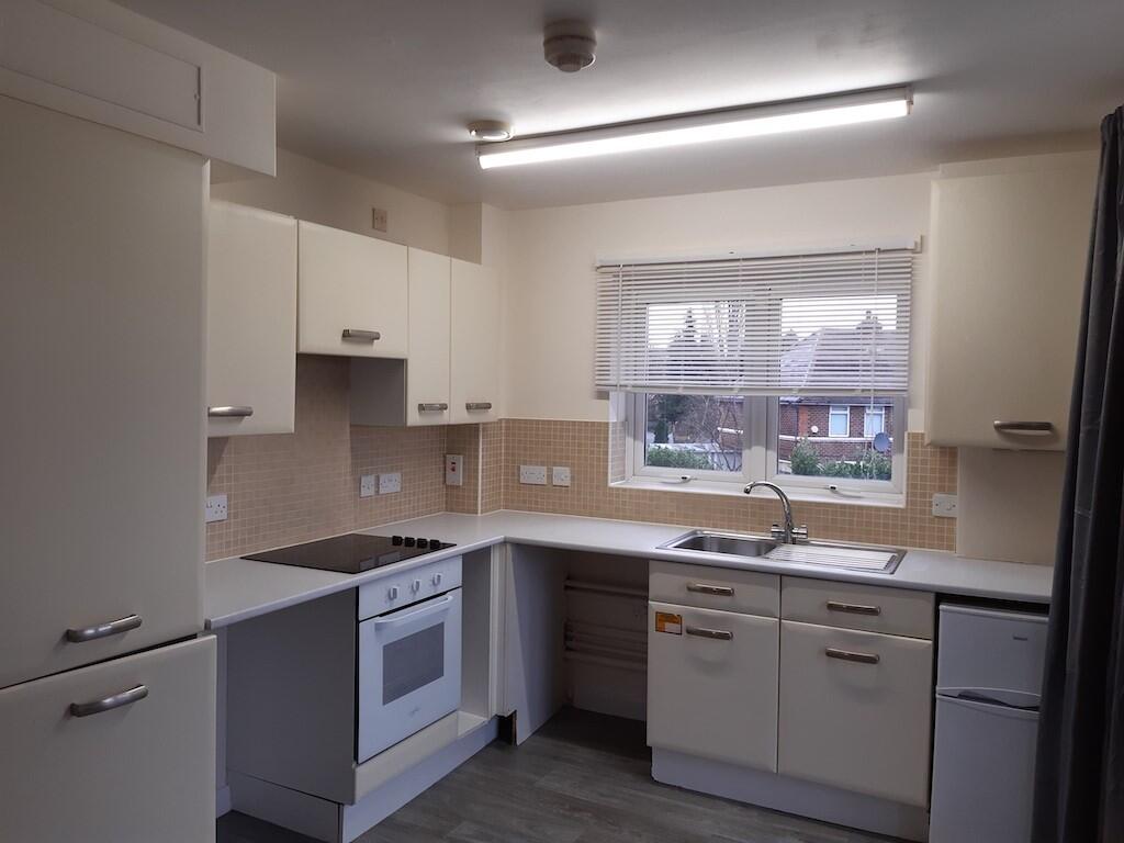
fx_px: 844
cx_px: 562
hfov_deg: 67.3
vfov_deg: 53.1
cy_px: 422
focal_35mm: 26
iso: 64
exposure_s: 1/60
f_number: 1.7
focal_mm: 3.92
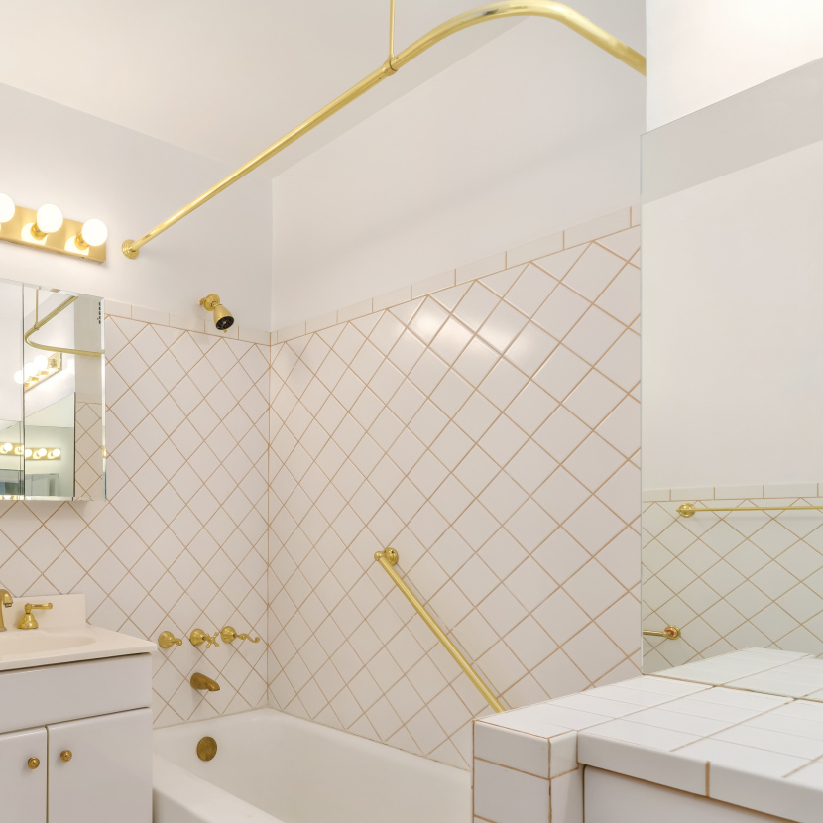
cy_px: 532
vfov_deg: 61.7
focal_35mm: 25
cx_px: 188
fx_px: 672
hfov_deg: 59.0
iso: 500
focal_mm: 15
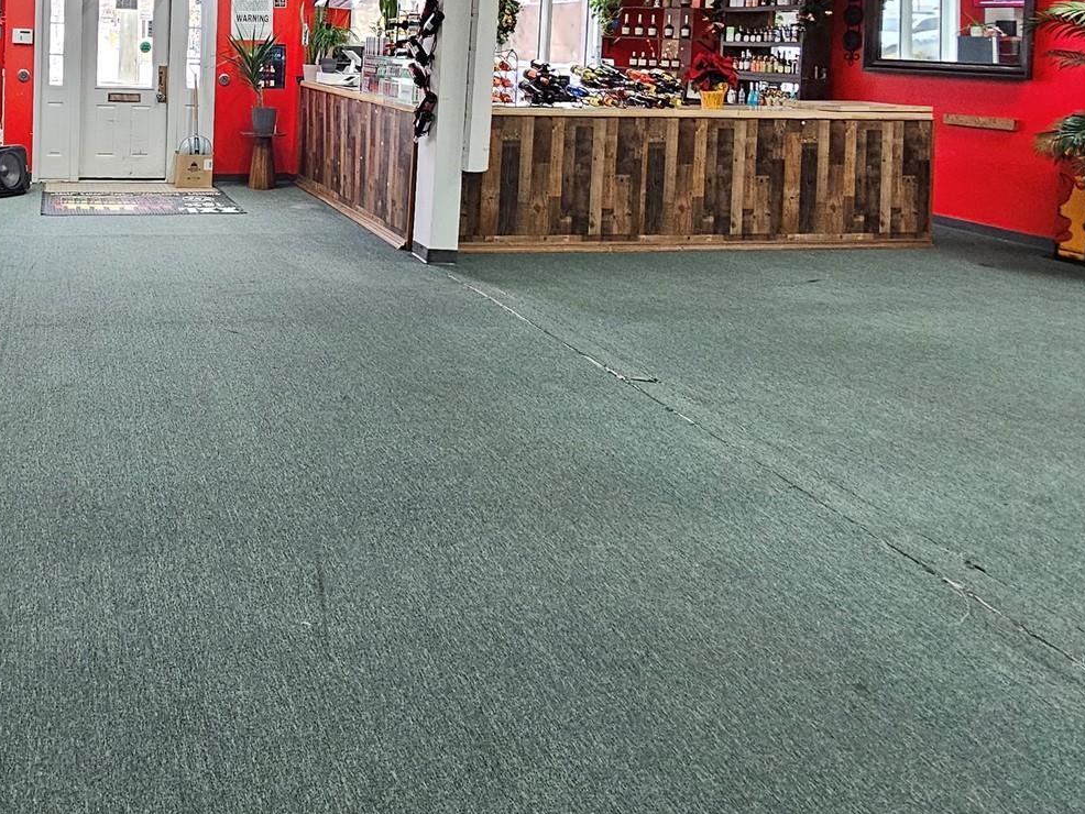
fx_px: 846
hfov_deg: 60.1
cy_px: 68
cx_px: 218
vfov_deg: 46.0
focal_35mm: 27
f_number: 2.2
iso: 320
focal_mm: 2.2
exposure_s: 1/40
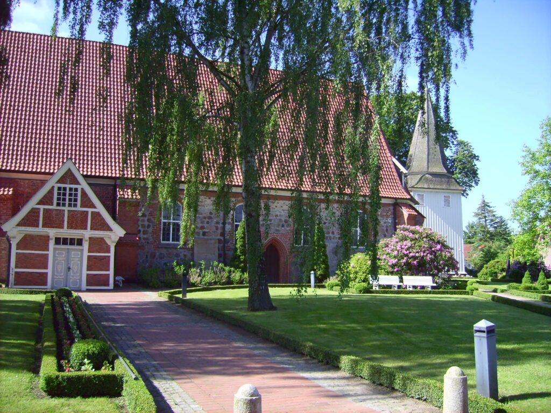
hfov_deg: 67.3
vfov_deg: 53.1
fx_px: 414
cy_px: 206
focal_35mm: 26
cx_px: 276
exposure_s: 1/130
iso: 32
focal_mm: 5.1
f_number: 1.6
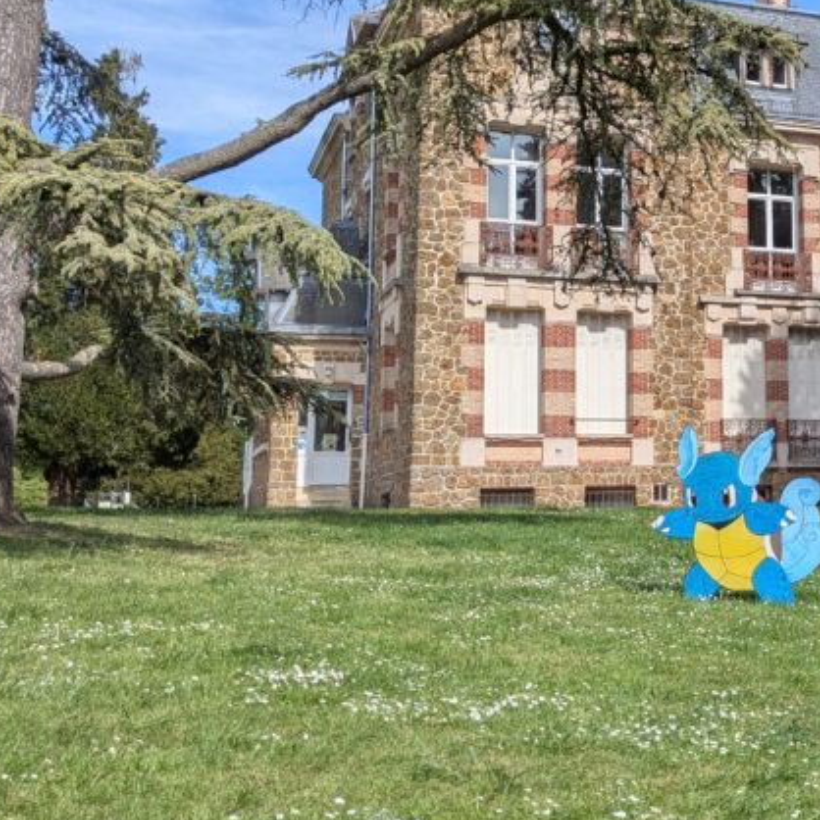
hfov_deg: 30.1
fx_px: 1394
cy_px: 308
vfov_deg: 32.6
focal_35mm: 52
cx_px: 853
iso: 28
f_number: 1.7
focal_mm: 4.53
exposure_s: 1/1300
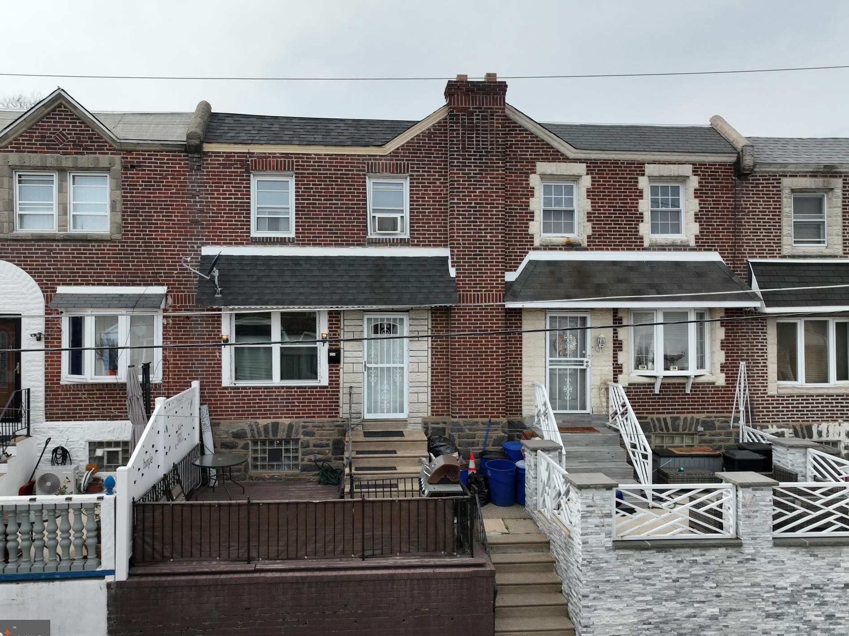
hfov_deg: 67.3
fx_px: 637
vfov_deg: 53.0
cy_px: 312
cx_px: 398
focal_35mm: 26
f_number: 2.8
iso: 230
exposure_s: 1/320
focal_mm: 12.29
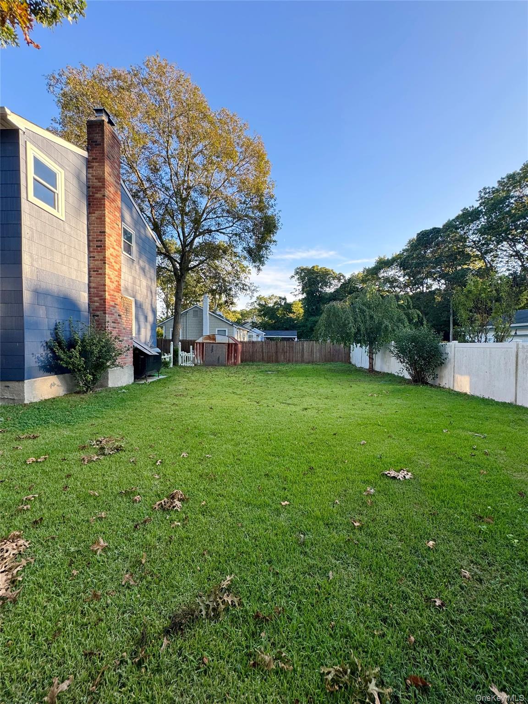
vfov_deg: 102.1
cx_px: 264
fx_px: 285
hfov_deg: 85.7
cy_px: 352
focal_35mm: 14
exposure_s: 1/247
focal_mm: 2.22
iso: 40
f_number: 2.2
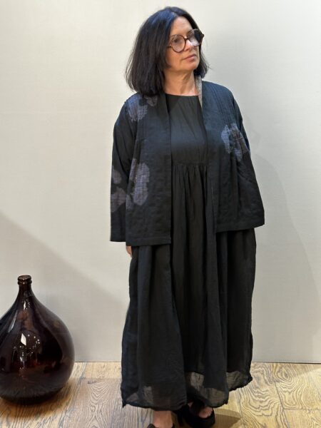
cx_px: 160
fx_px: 593
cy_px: 214
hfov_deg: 30.3
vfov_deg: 39.7
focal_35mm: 48
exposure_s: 1/50
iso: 250
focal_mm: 6.86
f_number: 1.78
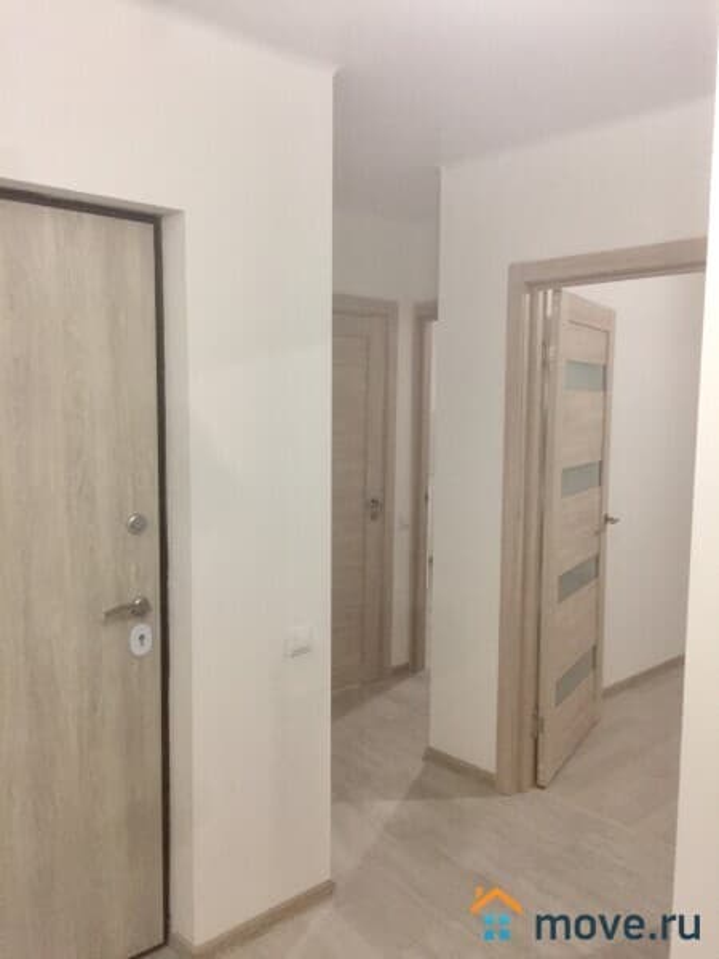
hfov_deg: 48.2
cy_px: 480
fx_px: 803
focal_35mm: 29
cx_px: 360
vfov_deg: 61.7
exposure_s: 1/33
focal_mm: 4.15
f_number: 2.2
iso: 200
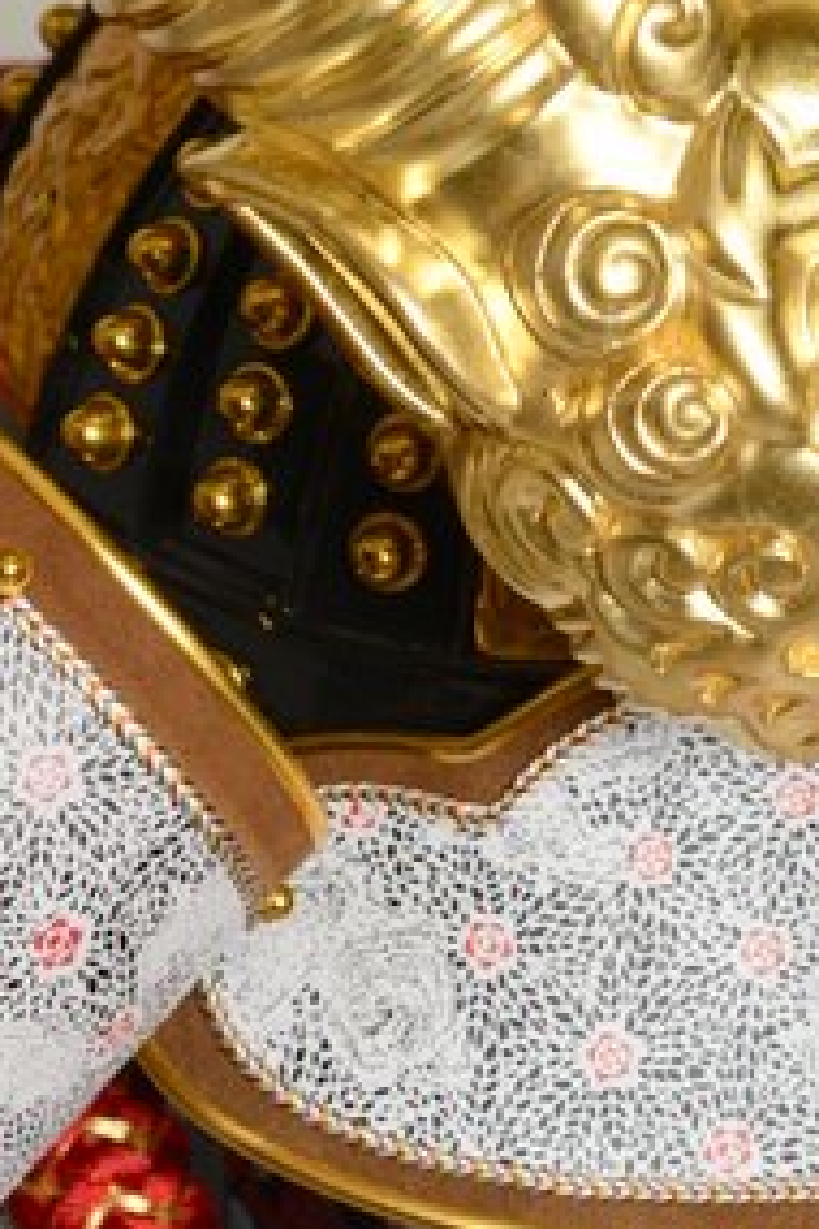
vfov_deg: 11.2
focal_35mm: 179
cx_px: 651
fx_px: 6108
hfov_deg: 7.7
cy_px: -319
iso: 200
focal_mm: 60
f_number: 9
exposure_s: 1/160
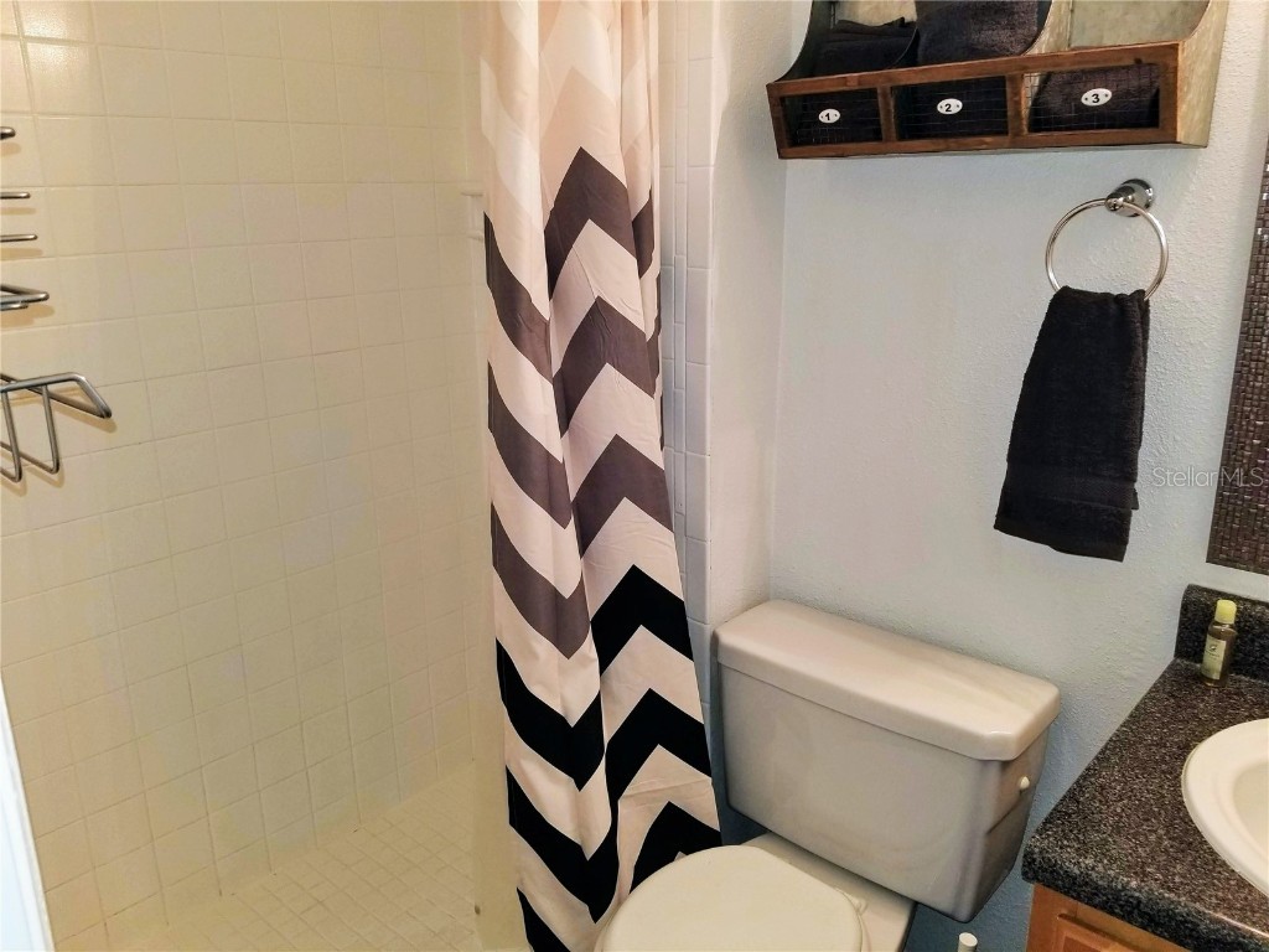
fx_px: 953
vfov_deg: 53.1
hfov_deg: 67.3
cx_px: 634
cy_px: 476
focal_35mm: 26
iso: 80
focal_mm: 4.25
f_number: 1.7
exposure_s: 1/60
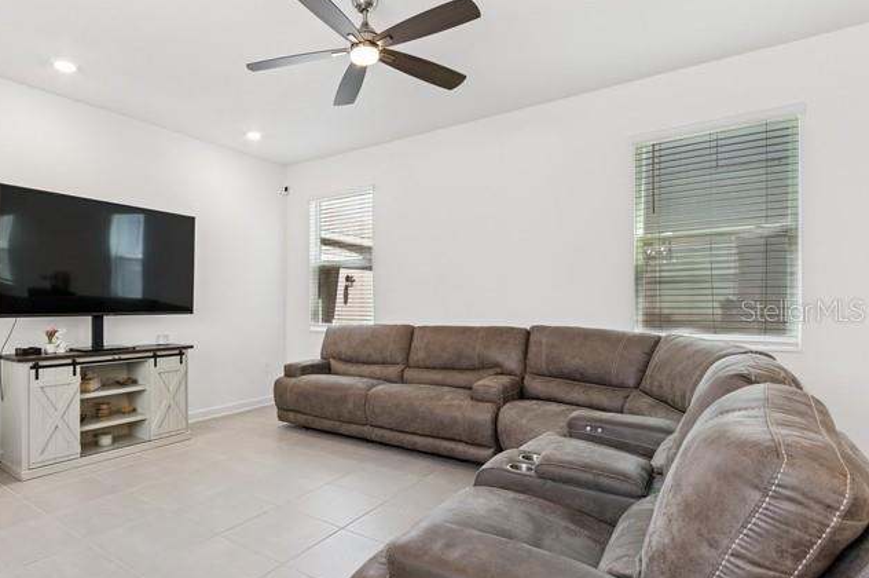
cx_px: 320
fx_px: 458
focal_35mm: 19
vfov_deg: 64.4
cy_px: 310
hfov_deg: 85.1
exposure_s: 1/8
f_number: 9
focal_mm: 10
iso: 200
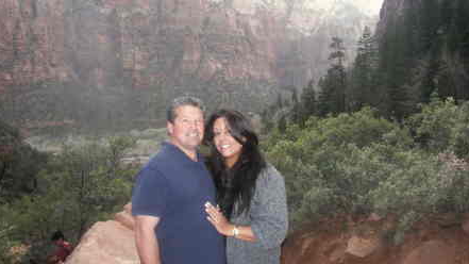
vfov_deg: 29.6
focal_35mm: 40
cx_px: 235
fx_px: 497
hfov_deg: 50.5
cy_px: 103
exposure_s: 1/30
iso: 160
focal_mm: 6
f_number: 2.8
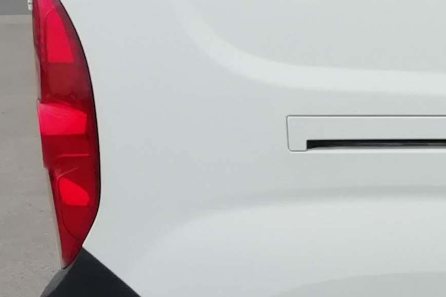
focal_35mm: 129
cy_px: 265
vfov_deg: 10.6
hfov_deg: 13.5
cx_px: 897
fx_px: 1598
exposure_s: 1/227
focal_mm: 3.46
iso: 50
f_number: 2.2
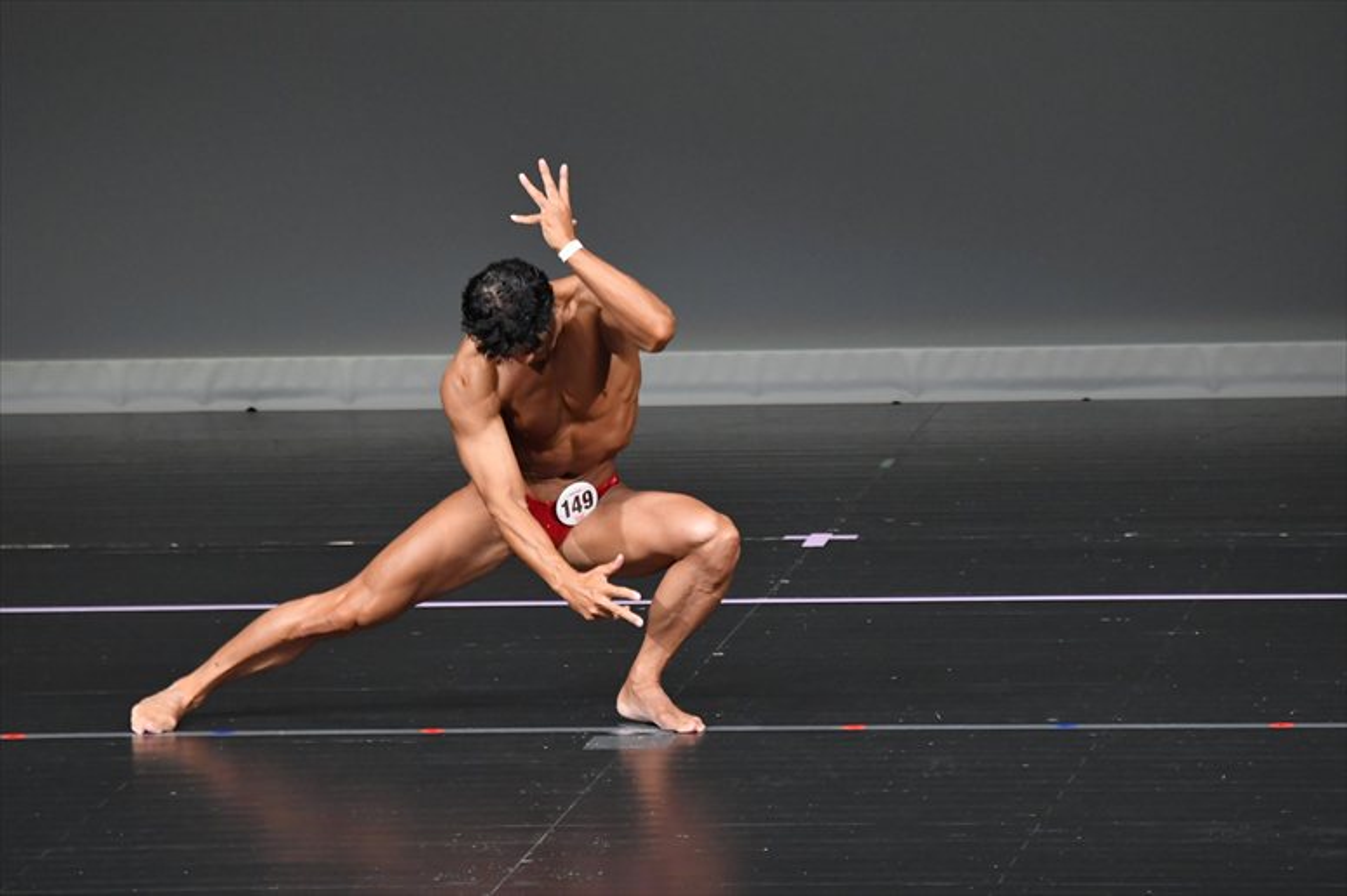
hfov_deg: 5.5
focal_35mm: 375
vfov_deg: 3.7
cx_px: 674
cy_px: 448
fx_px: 14025
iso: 4000
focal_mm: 250
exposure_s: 1/400
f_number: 5.6
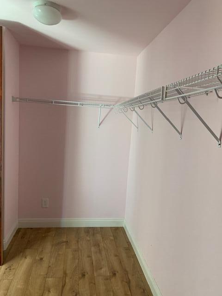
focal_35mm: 26
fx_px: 222
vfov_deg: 67.3
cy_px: 148
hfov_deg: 53.1
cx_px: 111
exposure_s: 1/60
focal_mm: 4.25
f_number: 1.8
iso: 250
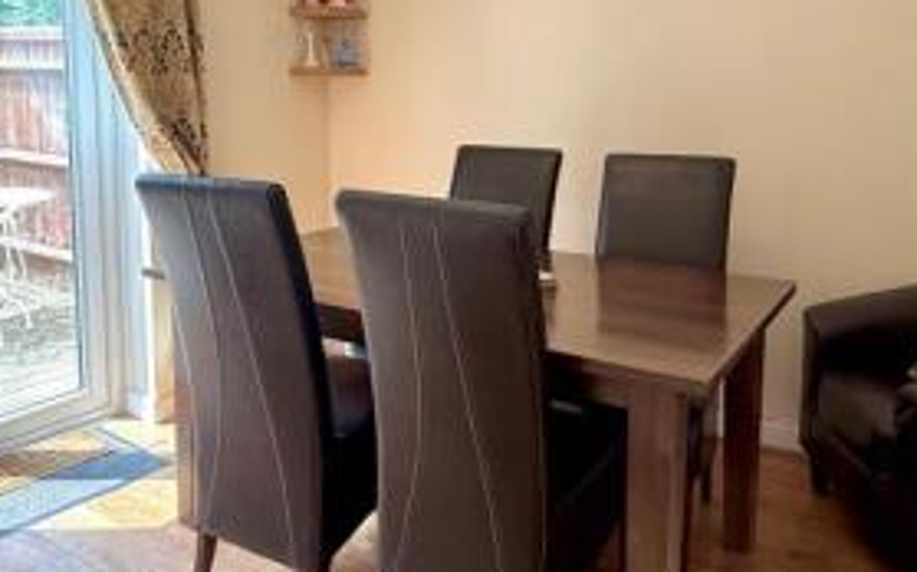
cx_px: 488
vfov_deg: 40.0
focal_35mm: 31
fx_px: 774
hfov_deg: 61.2
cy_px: 182
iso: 125
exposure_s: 1/100
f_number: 2.2
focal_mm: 2.22
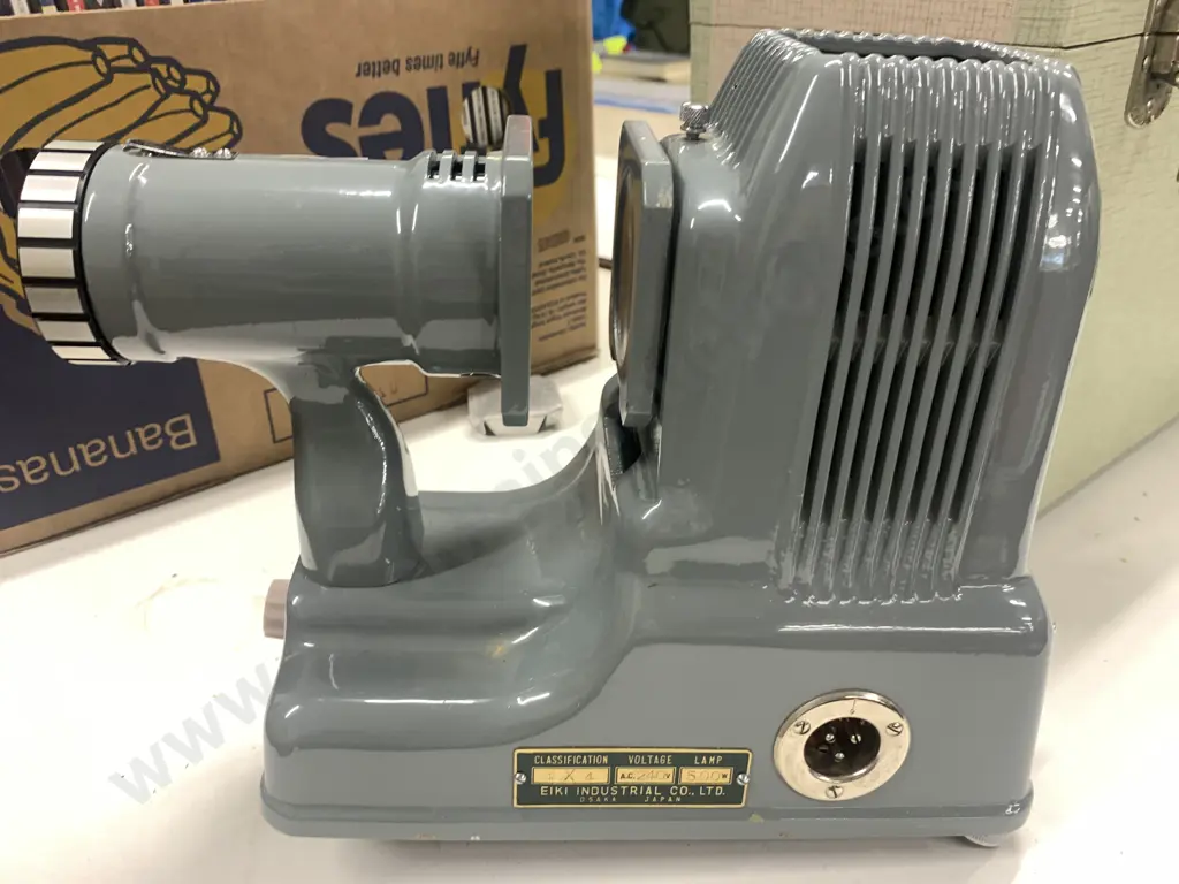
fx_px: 886
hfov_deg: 67.3
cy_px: 442
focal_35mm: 26
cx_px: 590
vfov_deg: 53.1
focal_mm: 4.25
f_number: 1.8
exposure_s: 1/50
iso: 100
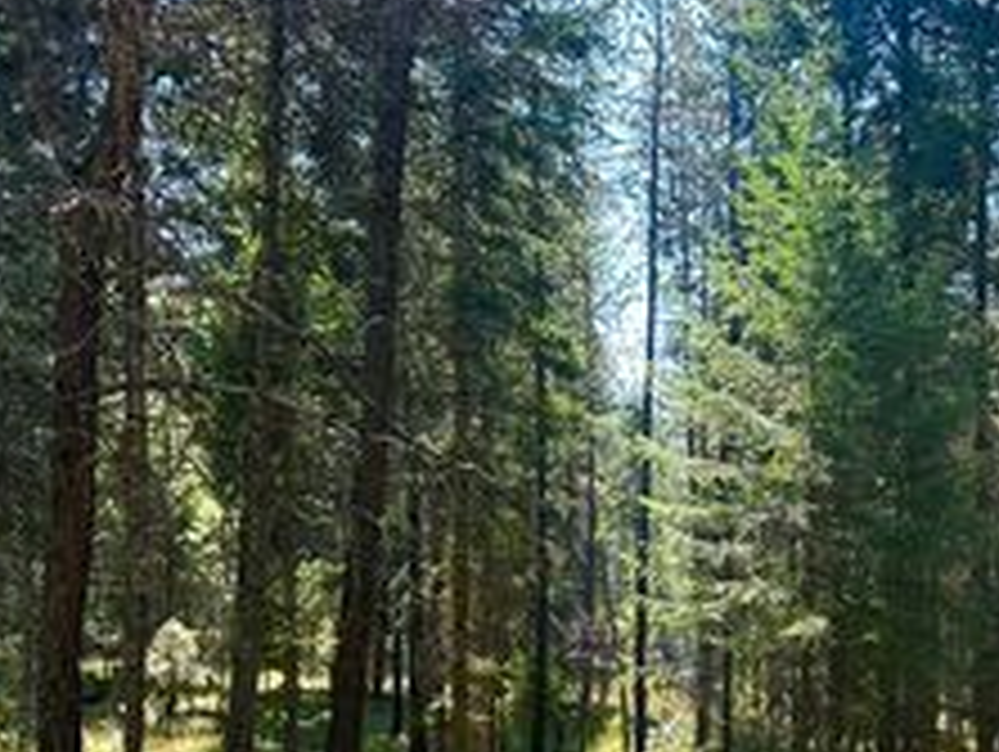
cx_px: 846
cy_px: 700
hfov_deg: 34.1
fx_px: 1560
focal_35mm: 54
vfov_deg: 26.1
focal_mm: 6.86
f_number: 1.78
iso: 80
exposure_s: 1/762
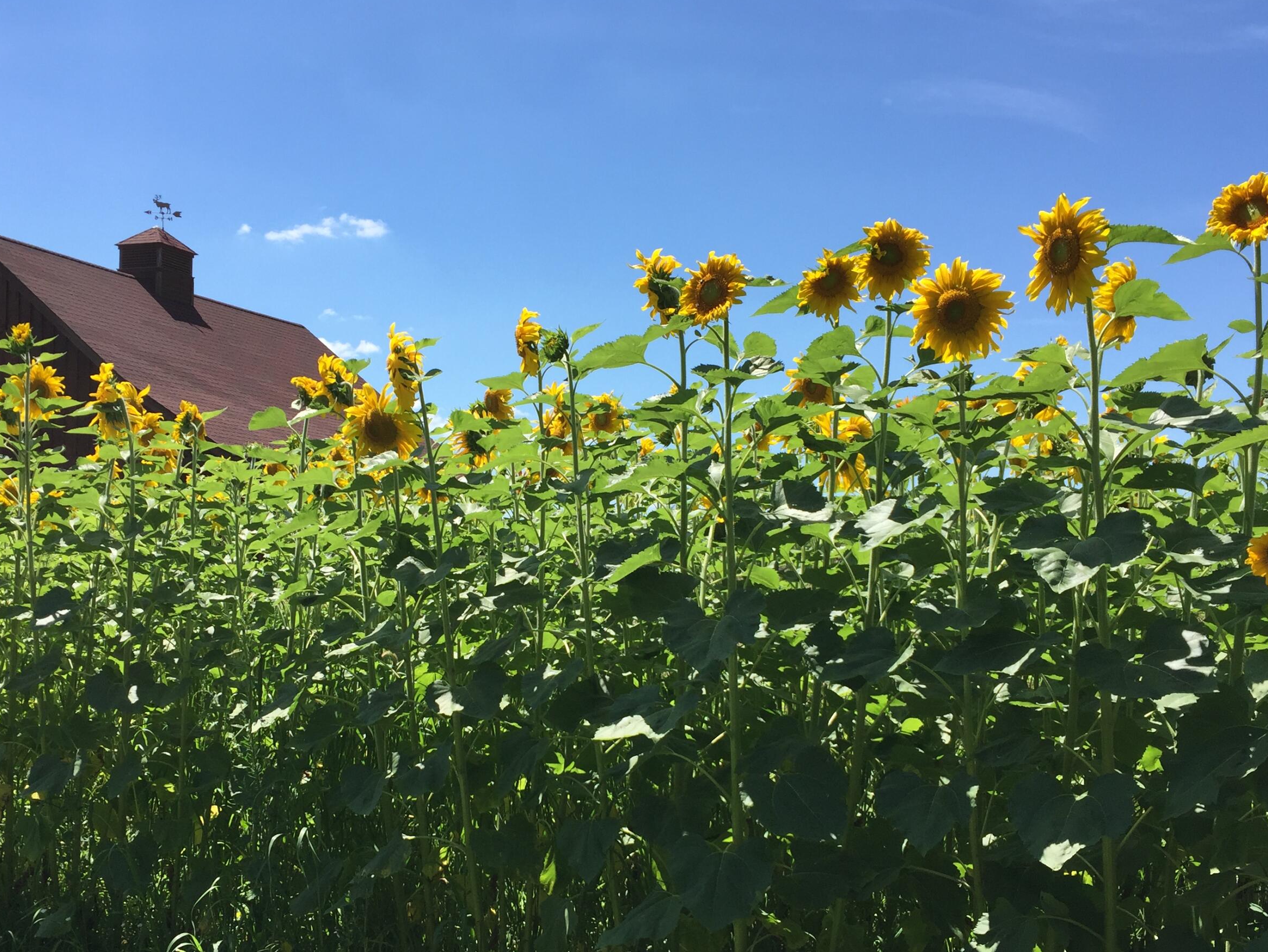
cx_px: 570
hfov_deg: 50.1
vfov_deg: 38.5
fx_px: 1356
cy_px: 584
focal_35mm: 37
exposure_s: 1/1647
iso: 32
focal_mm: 4.15
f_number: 2.2
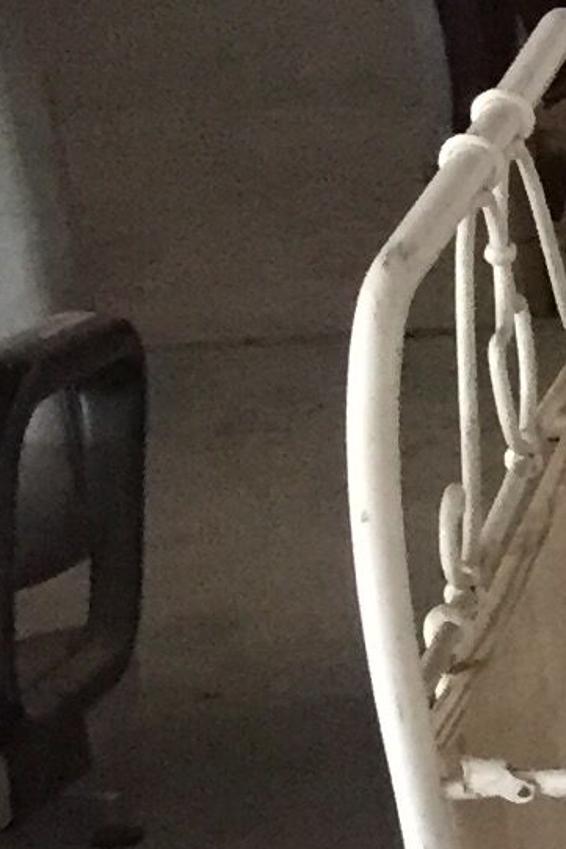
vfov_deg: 11.0
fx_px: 4289
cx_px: 2523
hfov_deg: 5.9
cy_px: 1105
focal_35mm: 182
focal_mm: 4.15
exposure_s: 1/33
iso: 250
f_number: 2.2
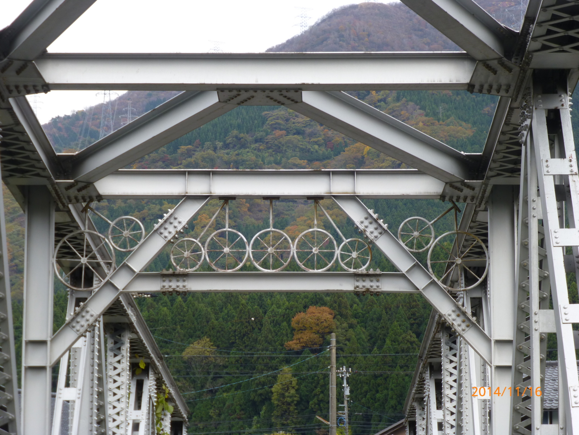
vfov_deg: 12.1
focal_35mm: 122
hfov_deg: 16.1
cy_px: 218
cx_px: 290
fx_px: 2041
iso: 100
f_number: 5.4
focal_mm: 21.8
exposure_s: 1/125
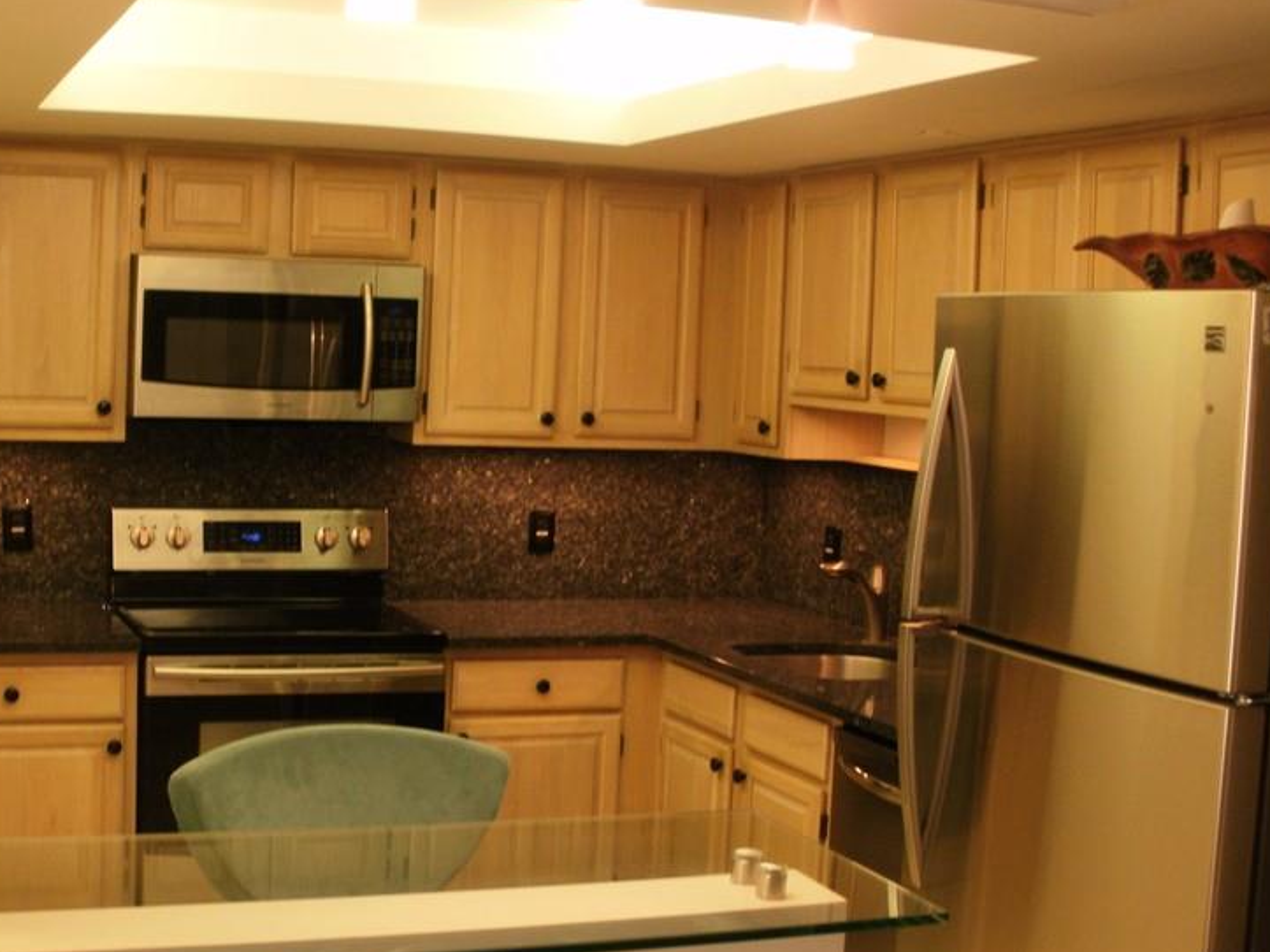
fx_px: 1871
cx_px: 480
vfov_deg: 28.5
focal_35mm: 51
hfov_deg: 37.3
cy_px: 555
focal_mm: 6.3
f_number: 3.5
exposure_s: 1/30
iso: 125
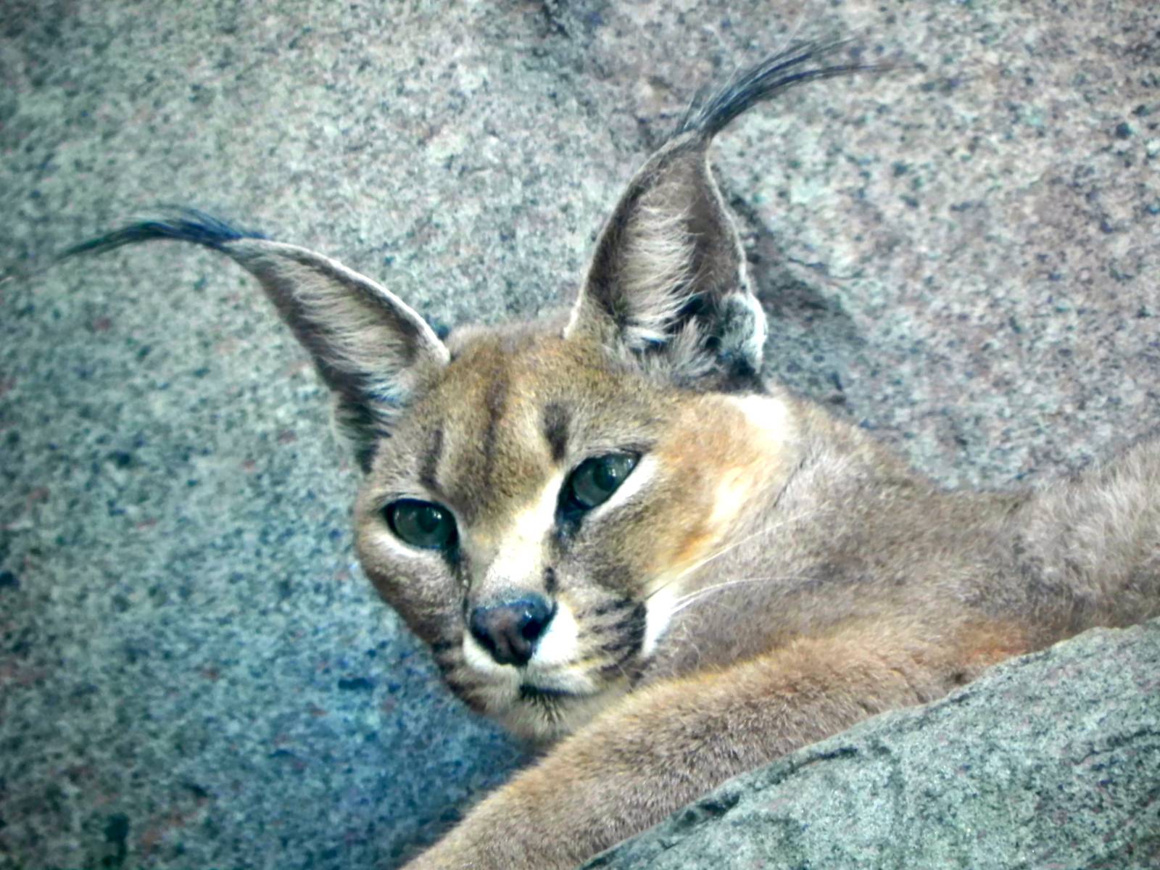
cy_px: 435
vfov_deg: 2.7
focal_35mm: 550
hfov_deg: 3.6
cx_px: 580
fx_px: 18431
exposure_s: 1/13.5
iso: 200
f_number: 5
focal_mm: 97.8
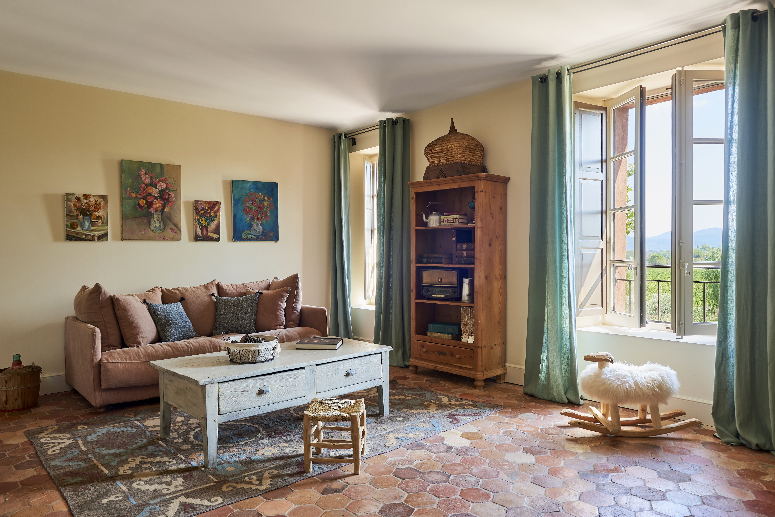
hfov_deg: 73.7
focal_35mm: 24
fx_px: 517
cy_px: 258
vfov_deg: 53.2
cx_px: 388
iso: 100
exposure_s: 1/2.5
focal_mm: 24
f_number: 11
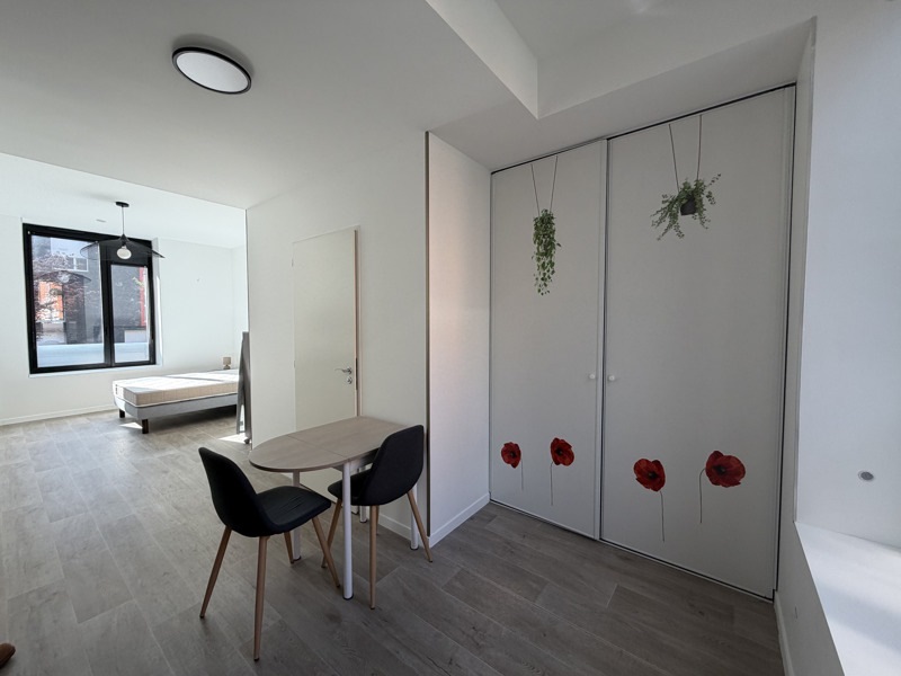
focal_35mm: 14
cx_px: 450
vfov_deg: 85.7
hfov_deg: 102.1
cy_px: 338
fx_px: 364
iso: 64
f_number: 2.2
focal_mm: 2.22
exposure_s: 1/121
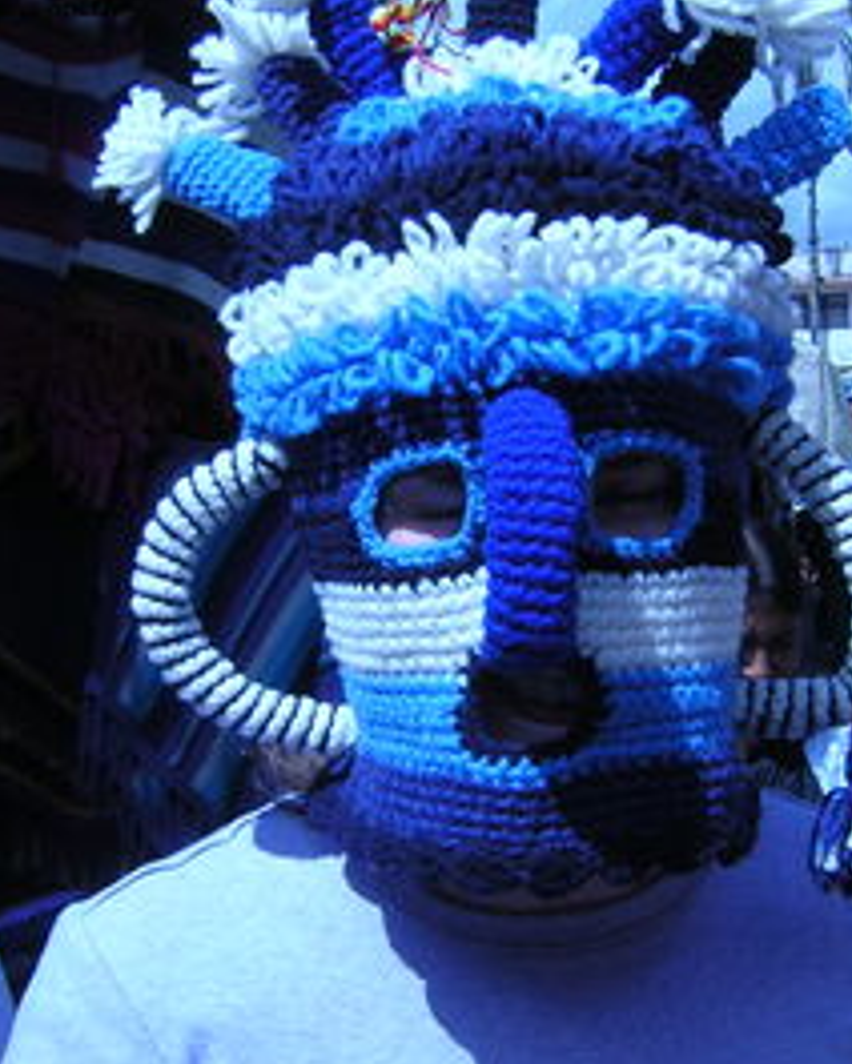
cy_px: 554
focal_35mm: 53
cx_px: 535
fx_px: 1671
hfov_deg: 28.5
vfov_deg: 35.4
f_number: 5.2
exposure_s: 1/406
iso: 100
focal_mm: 4.7
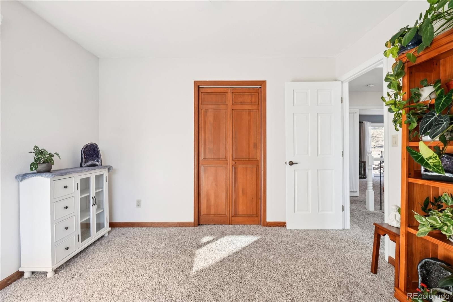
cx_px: 226
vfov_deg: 77.3
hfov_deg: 100.4
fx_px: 189
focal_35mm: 15
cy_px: 151
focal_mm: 10
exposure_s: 1/60
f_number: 8
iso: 400
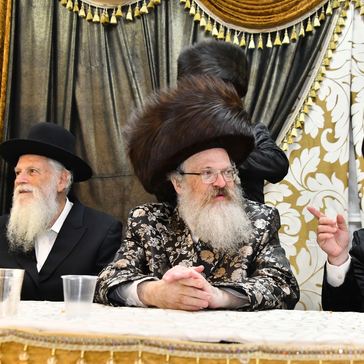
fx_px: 678
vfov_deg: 30.0
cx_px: 221
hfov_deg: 30.0
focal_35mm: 57
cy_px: 185
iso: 1250
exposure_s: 1/125
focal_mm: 44
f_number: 5.6
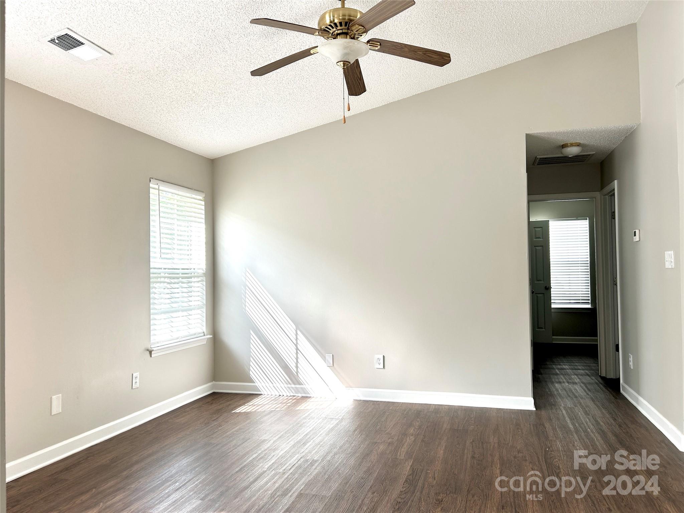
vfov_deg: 53.1
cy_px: 256
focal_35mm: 26
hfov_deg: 67.3
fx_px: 514
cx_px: 342
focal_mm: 5.7
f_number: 1.5
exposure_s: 1/126
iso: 32
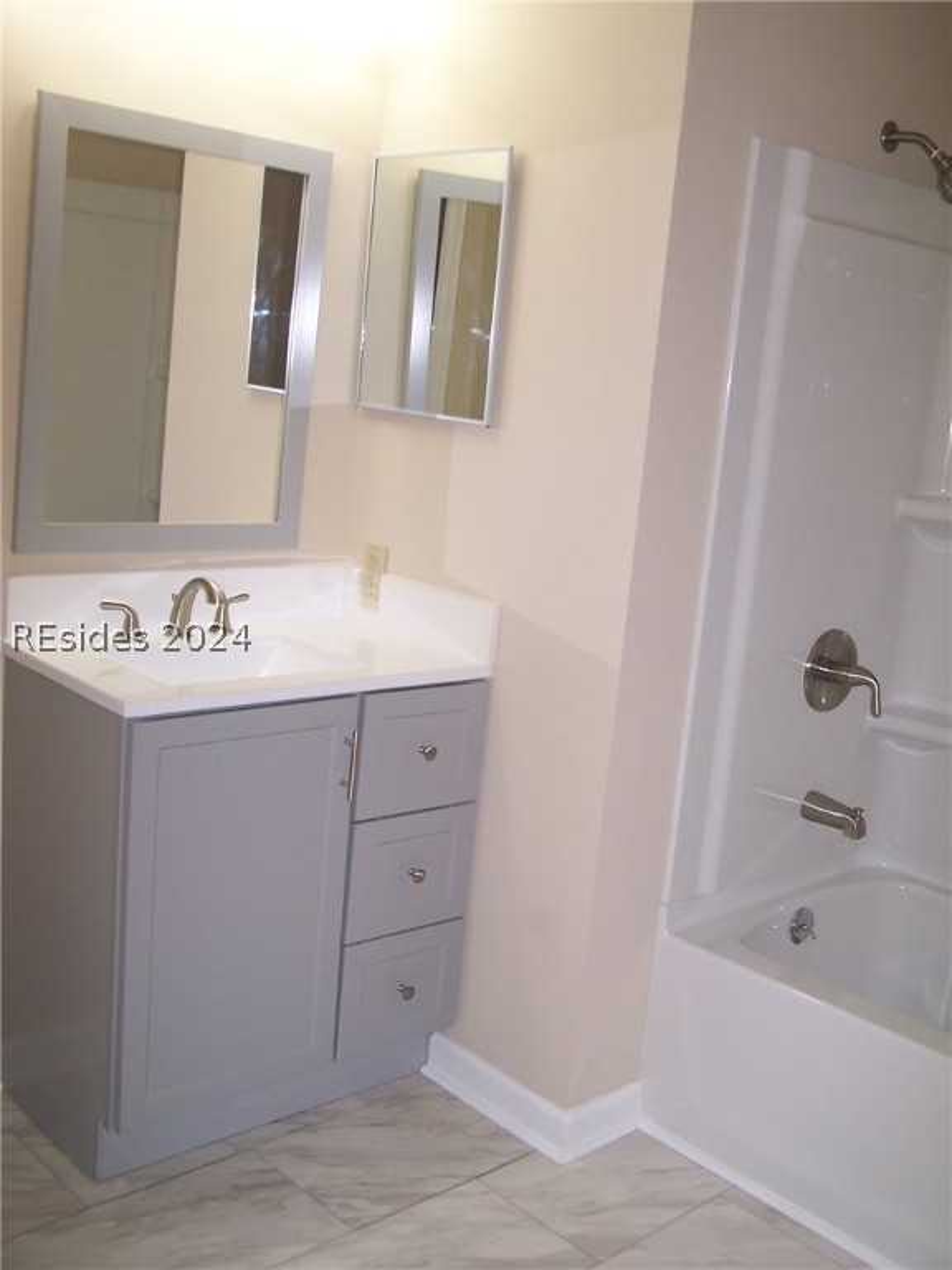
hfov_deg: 37.7
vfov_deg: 49.0
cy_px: 635
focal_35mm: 38
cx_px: 476
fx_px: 1393
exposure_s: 1/60
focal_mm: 6.3
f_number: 2.8
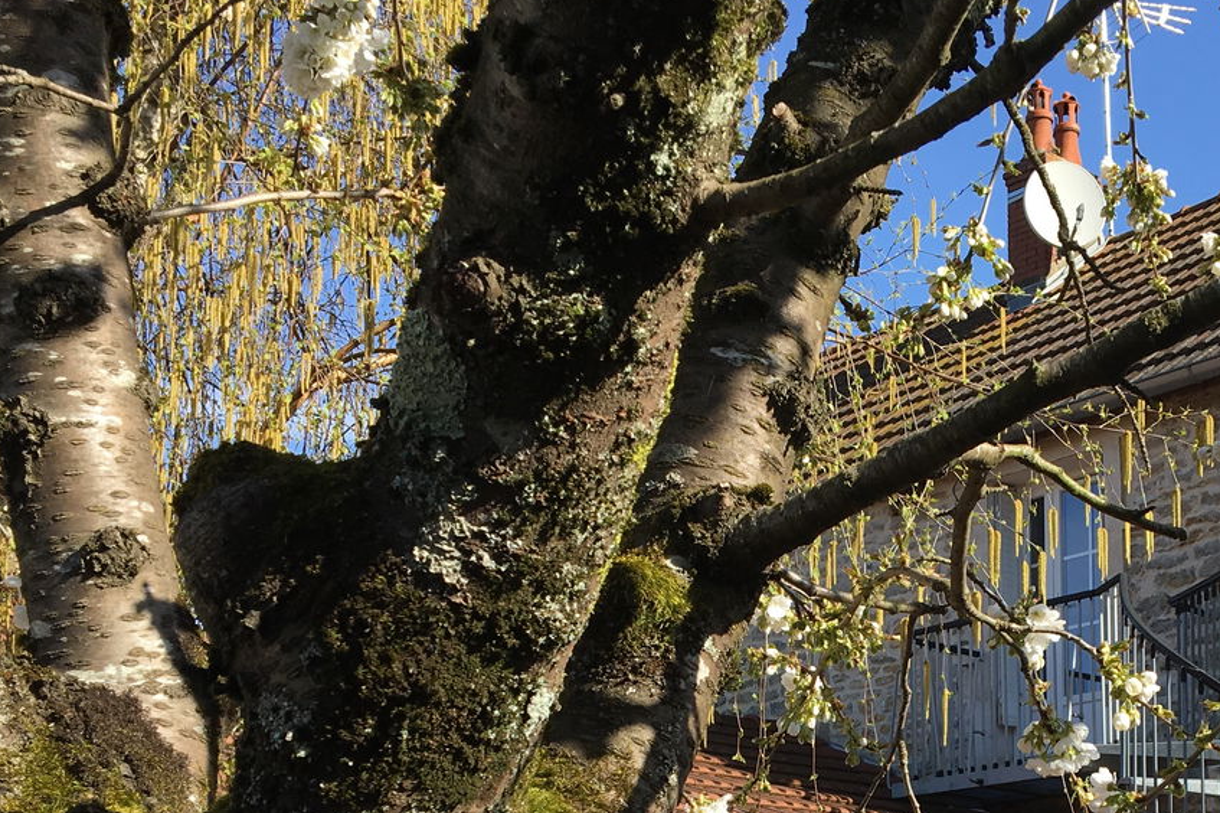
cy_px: 833
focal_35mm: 57
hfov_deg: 34.5
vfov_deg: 22.7
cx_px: 886
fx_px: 1931
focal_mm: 4.15
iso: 25
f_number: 2.2
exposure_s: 1/818
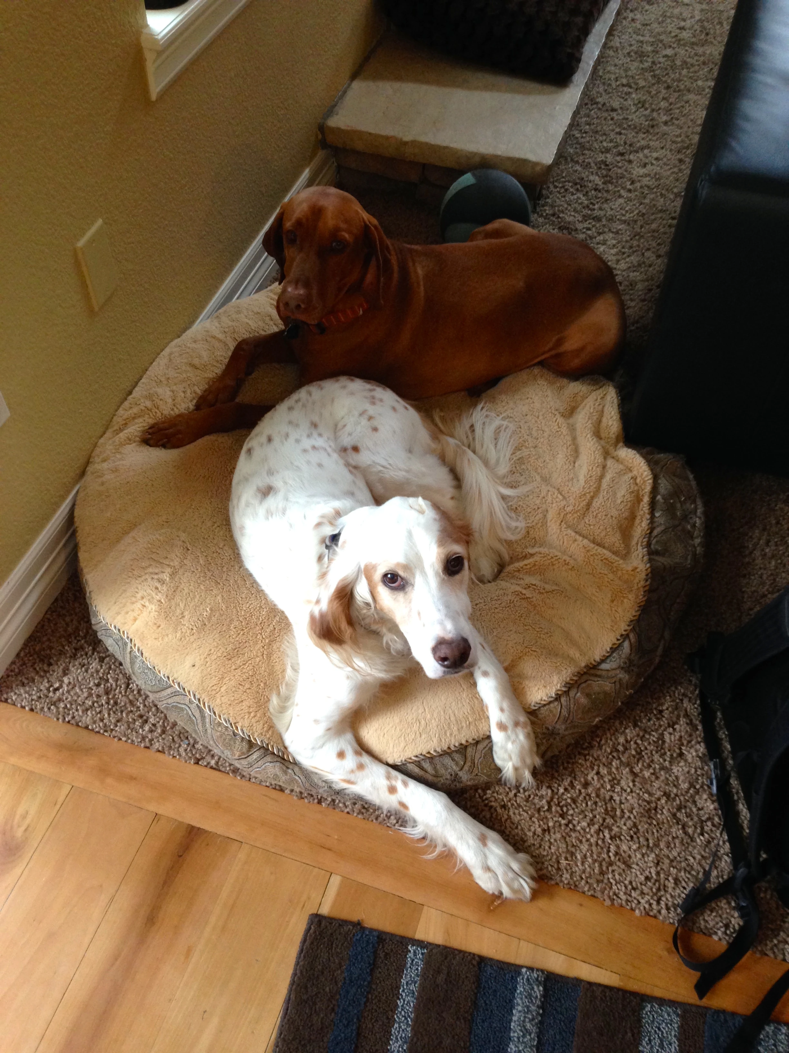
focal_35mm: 33
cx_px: 394
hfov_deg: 42.9
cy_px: 526
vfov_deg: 55.4
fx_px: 1003
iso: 125
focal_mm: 4.12
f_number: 2.4
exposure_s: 1/20
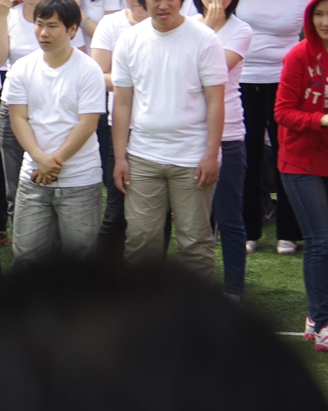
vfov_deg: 4.7
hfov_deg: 3.7
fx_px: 5030
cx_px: -302
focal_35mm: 414
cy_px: 231
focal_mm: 95
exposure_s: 1/180
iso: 100
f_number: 5.6
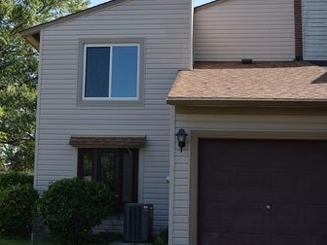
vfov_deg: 24.4
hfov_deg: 32.0
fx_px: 567
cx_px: 122
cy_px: 124
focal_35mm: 60
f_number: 6.3
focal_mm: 28
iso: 100
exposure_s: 1/160
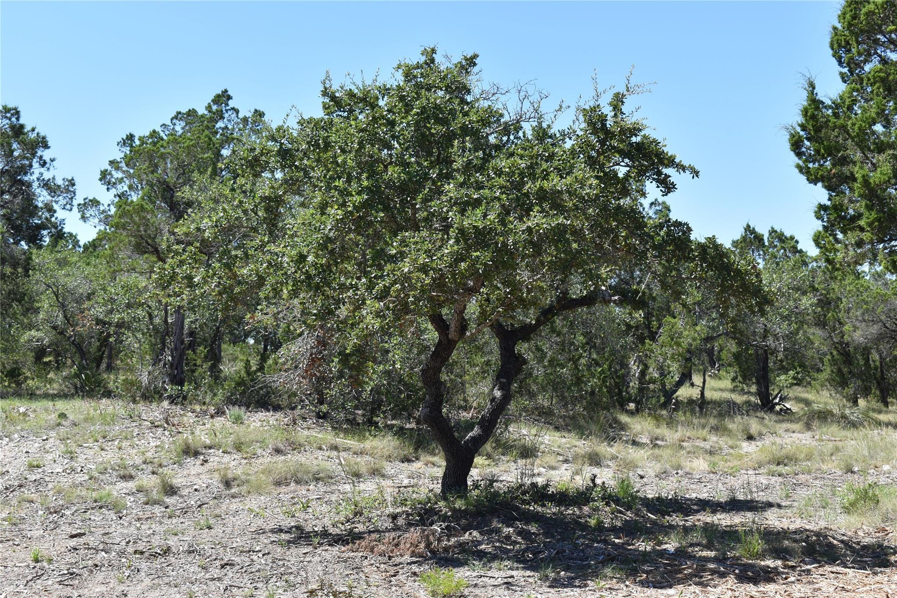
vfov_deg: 25.1
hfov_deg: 36.9
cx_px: 448
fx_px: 1345
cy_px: 299
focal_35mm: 54
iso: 140
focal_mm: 36
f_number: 8
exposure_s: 1/250
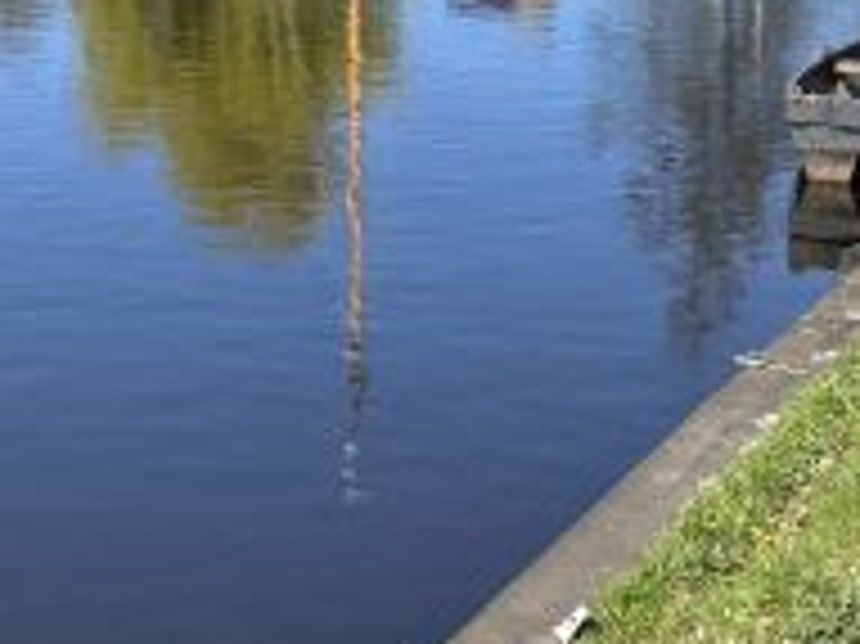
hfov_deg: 21.8
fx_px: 2160
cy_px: -261
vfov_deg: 15.8
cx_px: 36
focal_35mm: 87
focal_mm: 5.96
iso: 50
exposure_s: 1/2151
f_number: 1.6
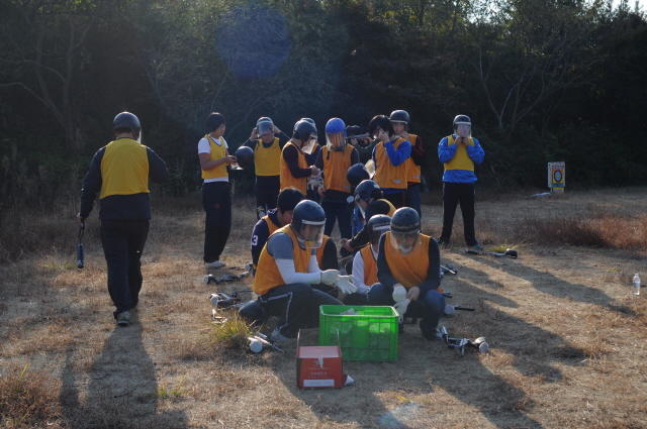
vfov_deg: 25.7
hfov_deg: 37.9
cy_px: 214
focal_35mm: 52
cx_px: 324
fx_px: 942
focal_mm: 35
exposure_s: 1/1500
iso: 200
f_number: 4
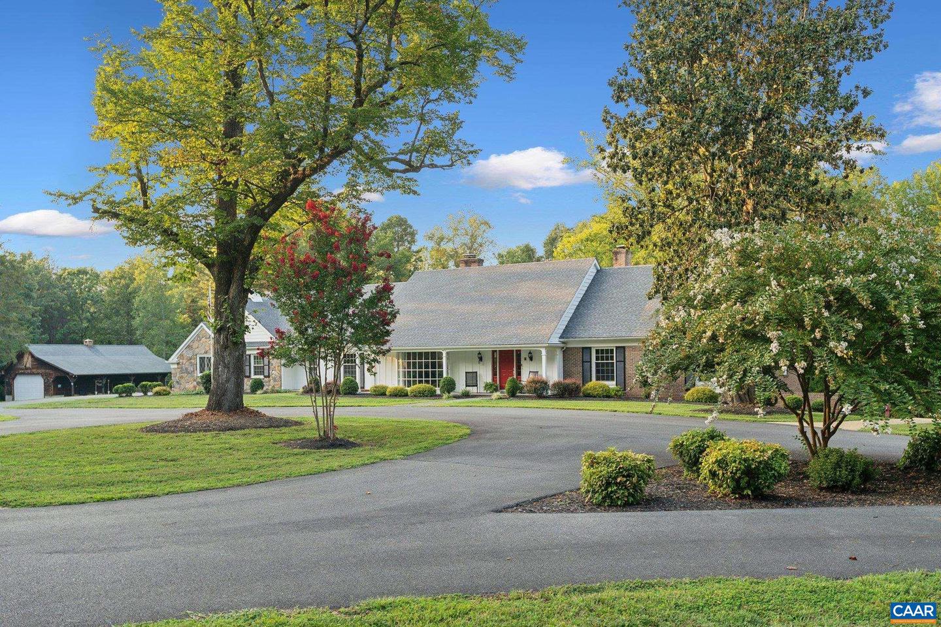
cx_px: 470
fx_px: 810
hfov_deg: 60.3
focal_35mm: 31
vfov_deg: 42.3
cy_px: 314
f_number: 6.3
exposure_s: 1/60
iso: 320
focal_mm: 31
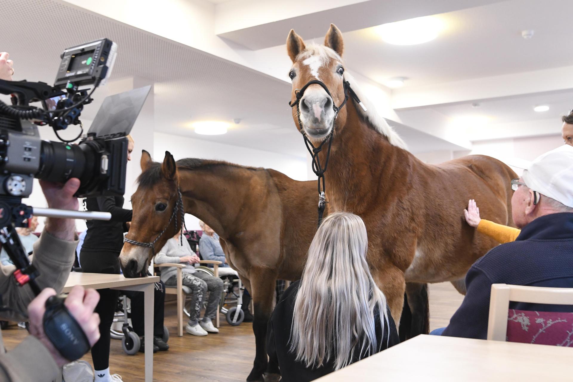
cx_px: 286
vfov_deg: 36.9
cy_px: 191
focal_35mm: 36
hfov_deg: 53.1
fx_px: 573
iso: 2500
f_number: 3.5
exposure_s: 1/100
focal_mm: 24
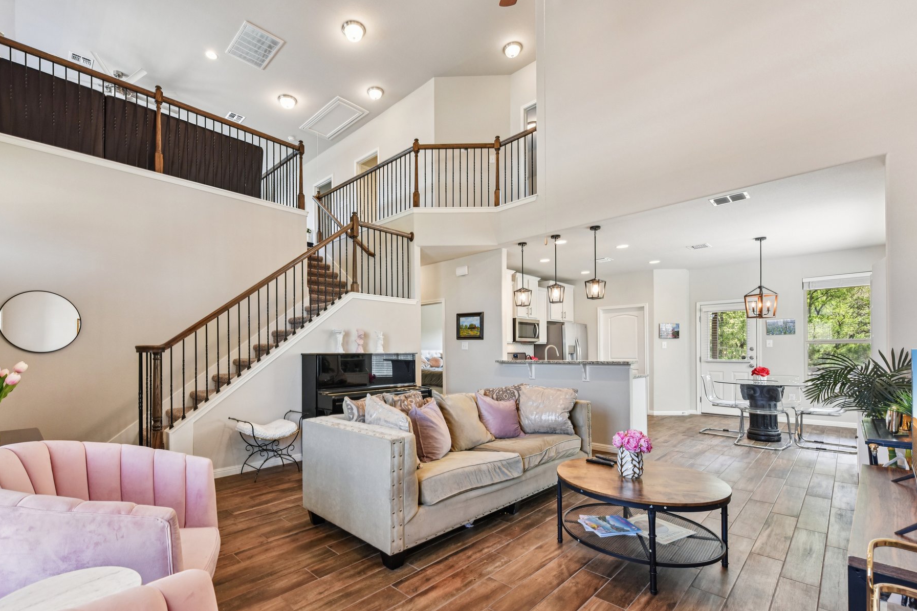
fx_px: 407
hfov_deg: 96.3
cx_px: 407
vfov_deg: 73.3
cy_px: 348
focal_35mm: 16
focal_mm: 14
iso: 450
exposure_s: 1/15
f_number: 8
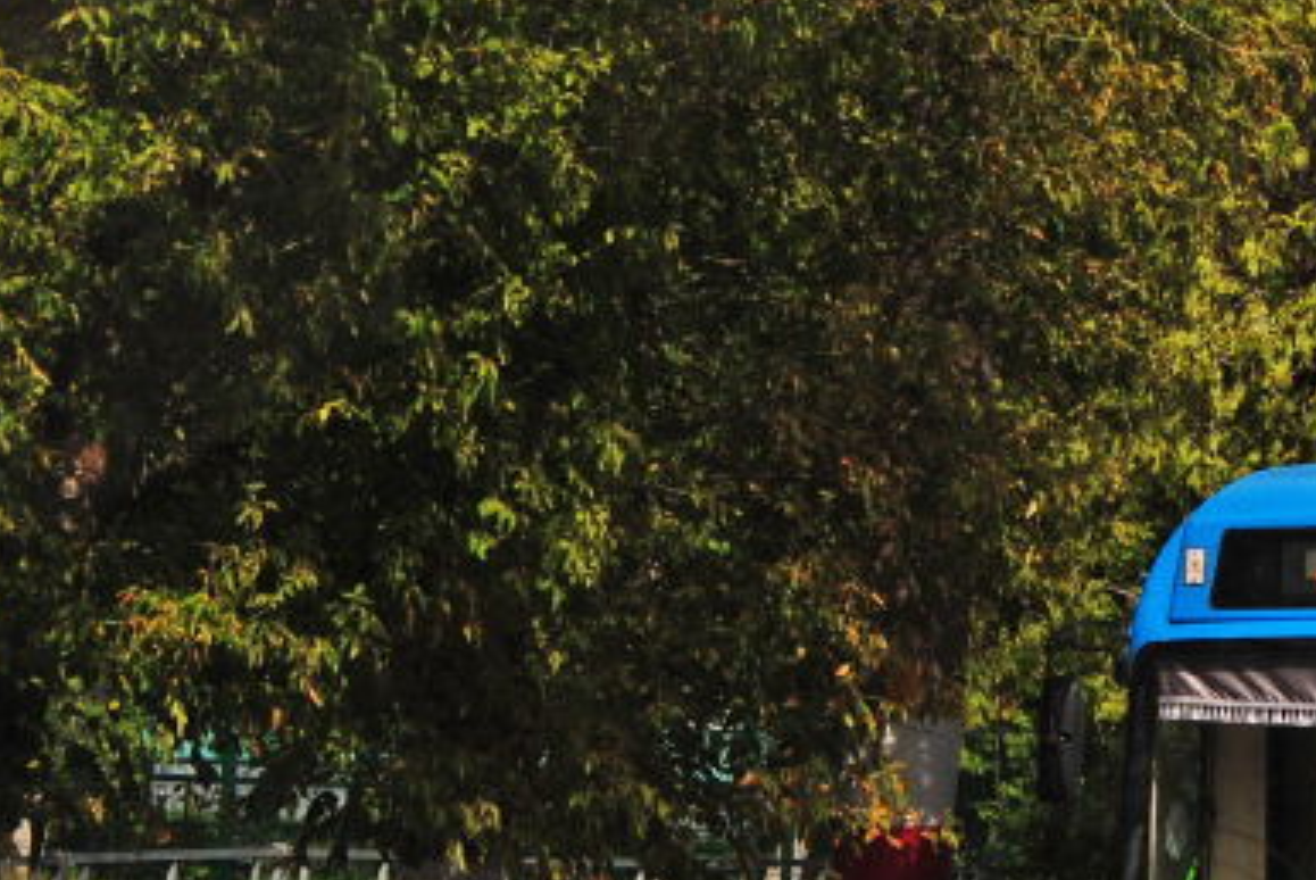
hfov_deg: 8.7
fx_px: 8524
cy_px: 271
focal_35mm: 233
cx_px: 1524
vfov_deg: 5.9
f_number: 11
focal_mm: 50
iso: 200
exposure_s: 1/500
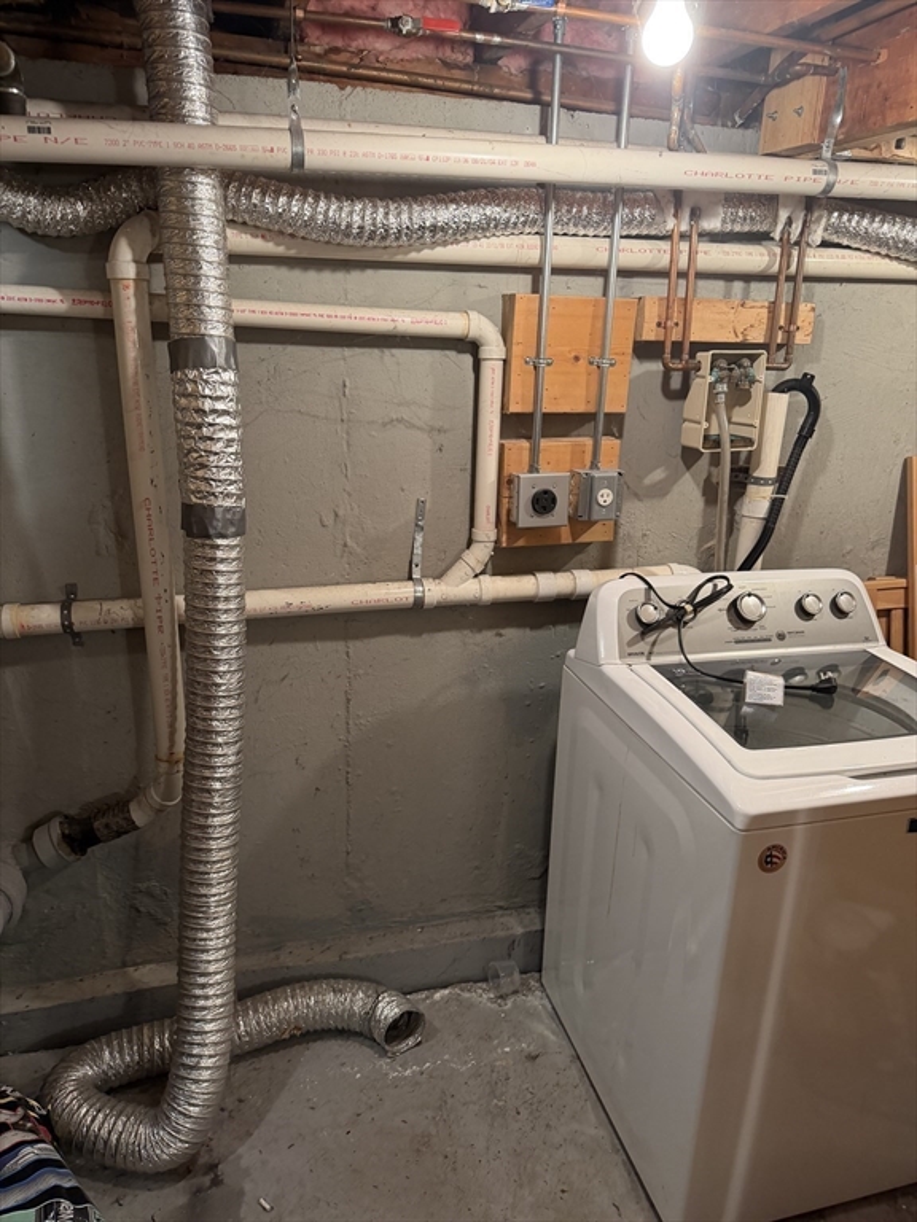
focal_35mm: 24
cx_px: 458
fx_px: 848
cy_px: 611
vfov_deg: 71.6
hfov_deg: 56.8
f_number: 1.78
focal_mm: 6.76
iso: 250
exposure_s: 1/60
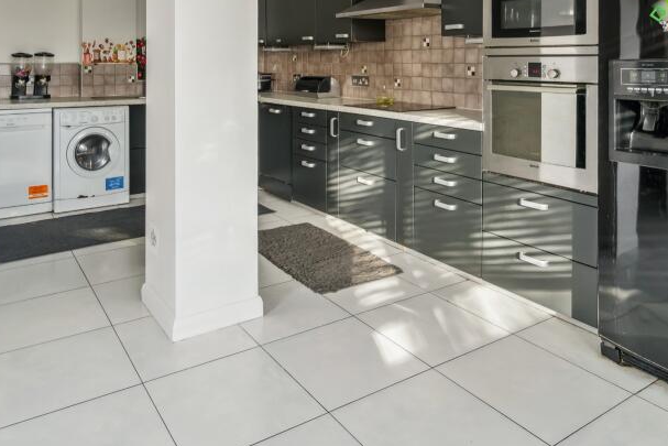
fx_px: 501
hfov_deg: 67.1
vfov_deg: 45.4
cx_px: 288
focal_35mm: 27
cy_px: 86
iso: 1600
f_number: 6.3
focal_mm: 16
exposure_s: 1/100
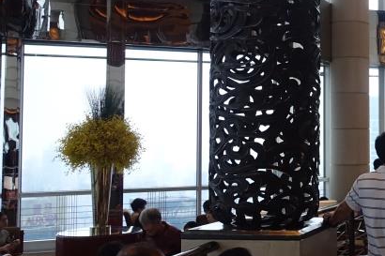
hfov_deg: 29.7
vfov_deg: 22.6
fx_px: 641
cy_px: 105
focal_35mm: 60
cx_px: 435
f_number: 2.8
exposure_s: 1/250
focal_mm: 8.8
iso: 640
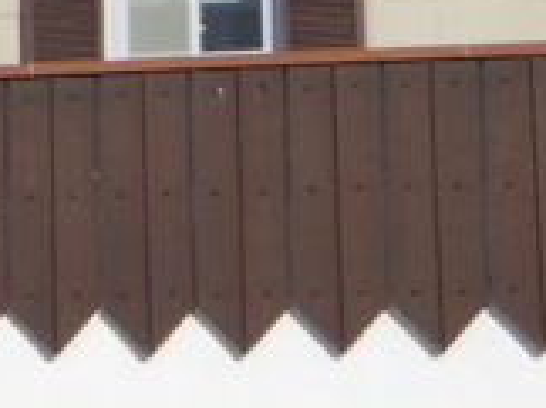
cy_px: -587
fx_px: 4693
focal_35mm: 298
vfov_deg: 4.8
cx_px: -829
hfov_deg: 6.3
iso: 125
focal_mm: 8.5
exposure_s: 1/1000
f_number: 4
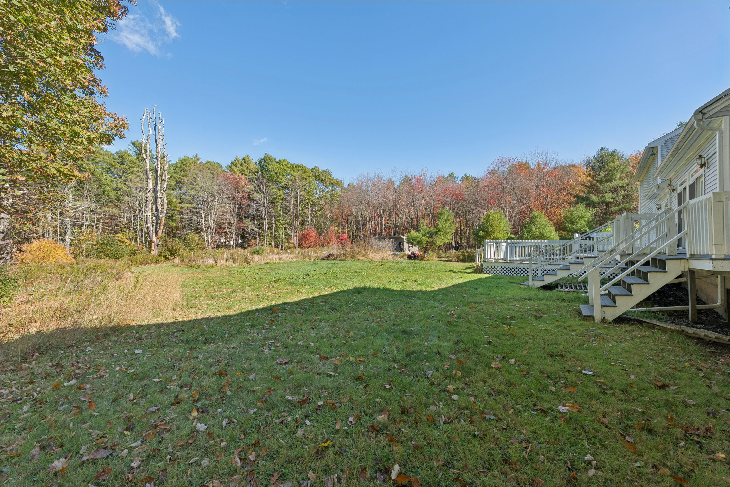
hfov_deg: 96.7
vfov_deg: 73.8
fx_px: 325
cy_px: 244
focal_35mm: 16
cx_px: 365
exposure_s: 1/250
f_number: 7.1
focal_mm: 16
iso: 320
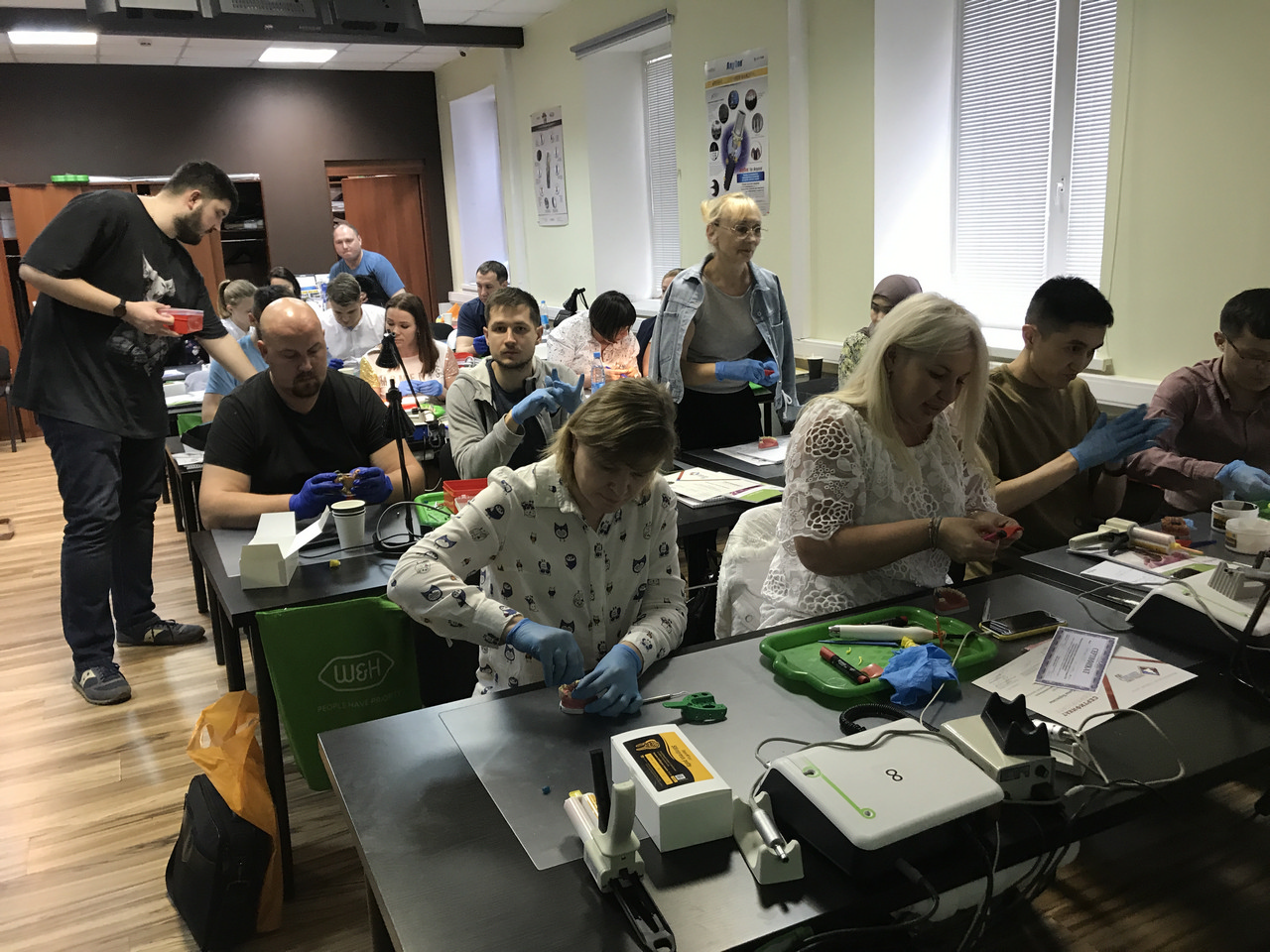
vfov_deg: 49.7
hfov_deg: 63.4
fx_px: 1027
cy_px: 476
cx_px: 635
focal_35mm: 28
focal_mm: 3.99
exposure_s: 1/17
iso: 40
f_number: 1.8
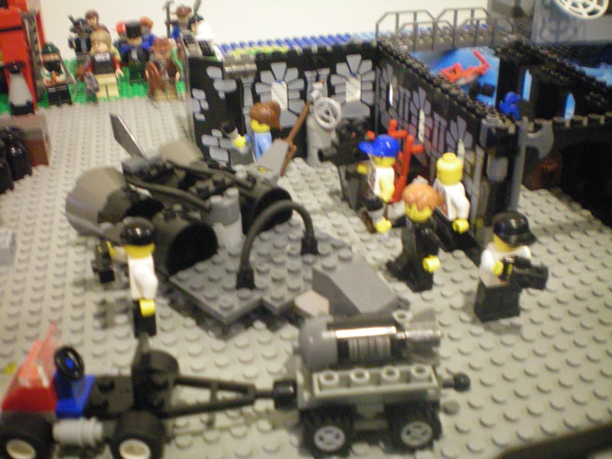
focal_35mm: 38
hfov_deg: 49.0
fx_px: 672
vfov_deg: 37.7
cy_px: 230
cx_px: 306
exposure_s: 1/10
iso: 400
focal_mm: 6.3
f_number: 3.1
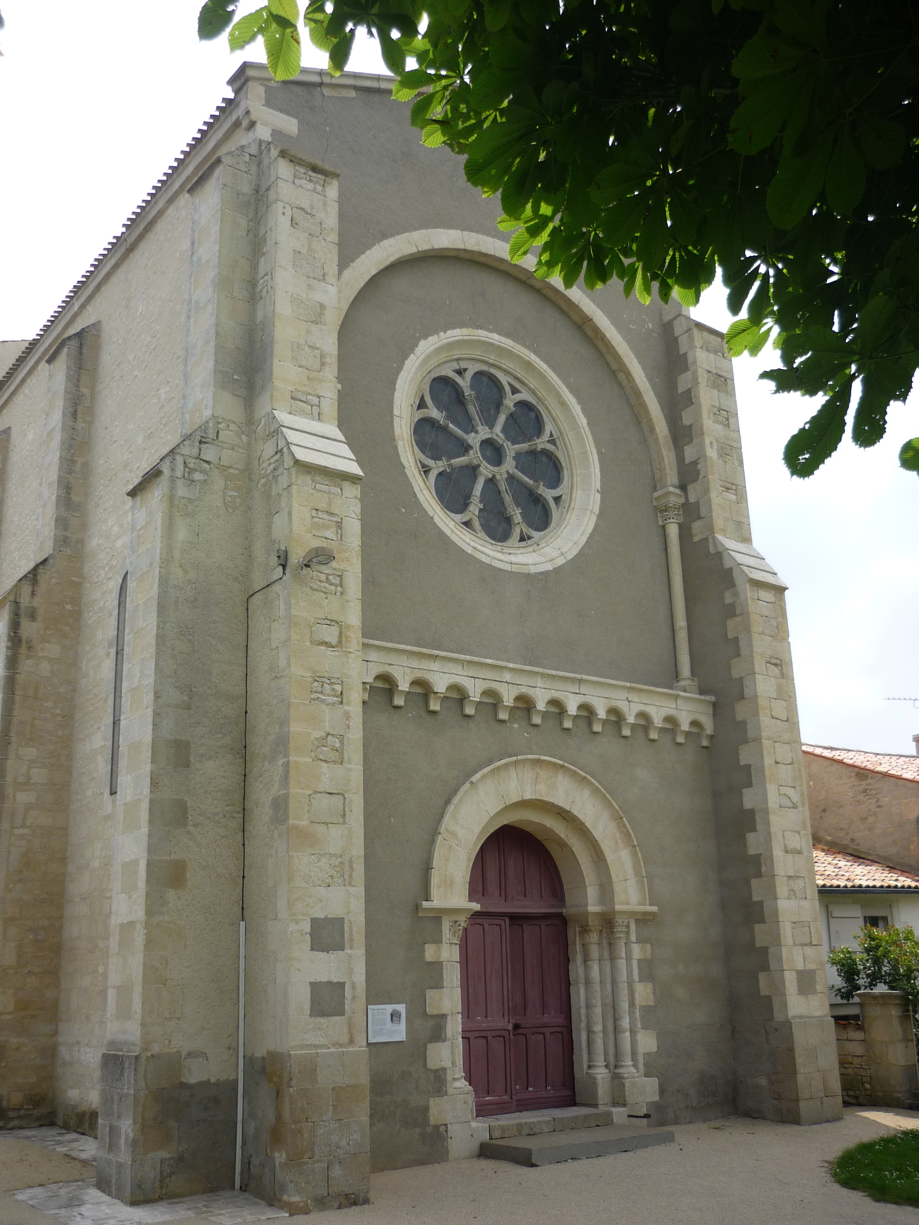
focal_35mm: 33
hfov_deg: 42.9
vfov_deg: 55.4
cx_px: 460
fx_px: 1168
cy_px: 612
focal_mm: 5.5
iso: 100
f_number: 8
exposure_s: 1/160
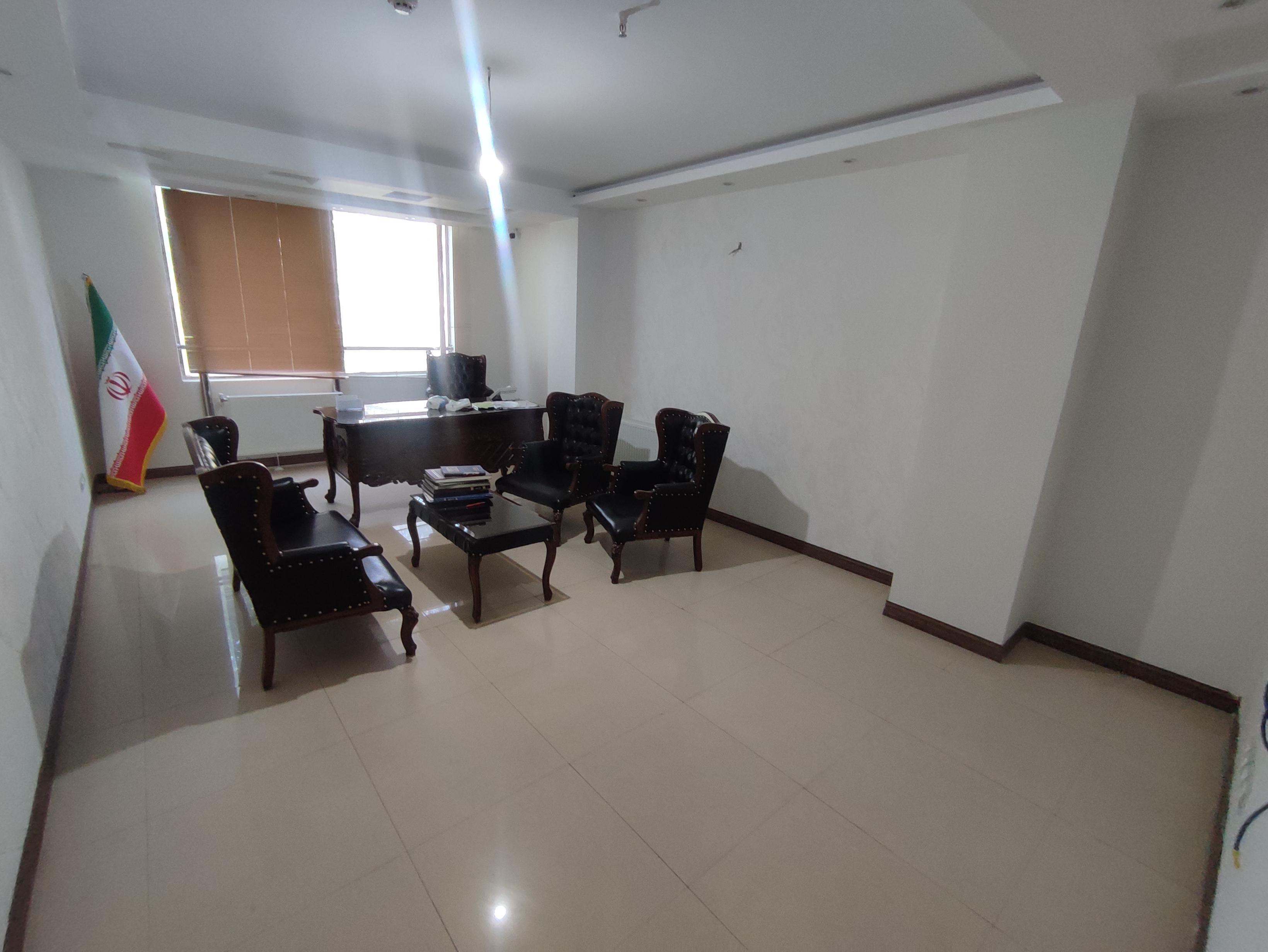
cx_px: 634
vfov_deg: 78.2
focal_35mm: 16
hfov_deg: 94.5
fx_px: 586
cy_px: 476
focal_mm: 1.65
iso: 237
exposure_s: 1/40
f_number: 2.2
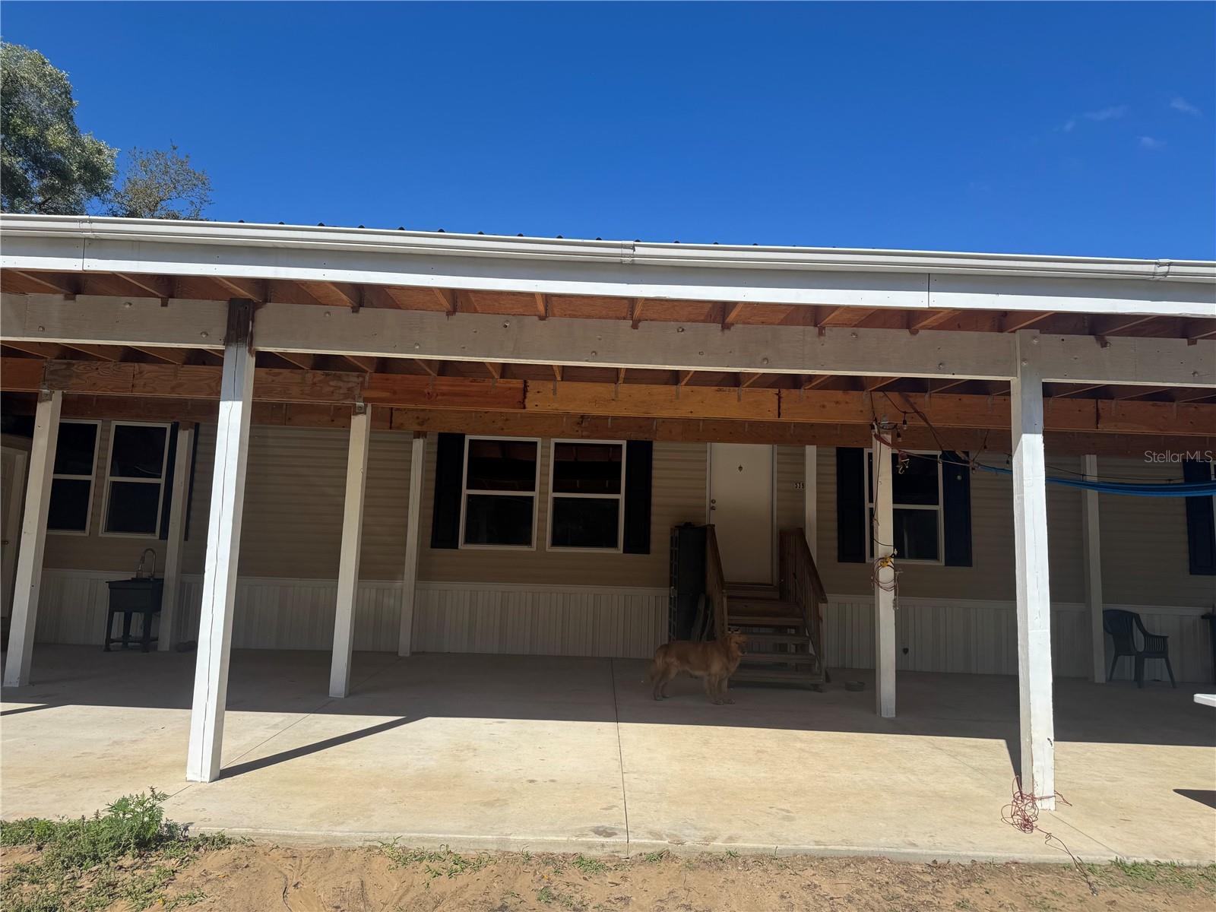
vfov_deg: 56.8
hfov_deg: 71.6
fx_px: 843
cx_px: 608
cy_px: 456
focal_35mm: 24
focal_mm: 6.76
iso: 80
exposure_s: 1/4608
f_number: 1.78
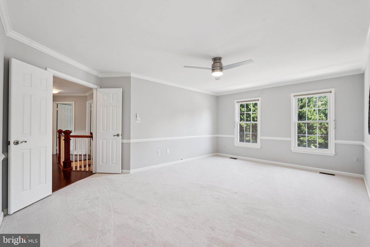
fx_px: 164
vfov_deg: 73.7
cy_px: 124
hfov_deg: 96.7
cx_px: 185
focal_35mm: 16
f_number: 8
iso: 250
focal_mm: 16
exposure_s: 1/15
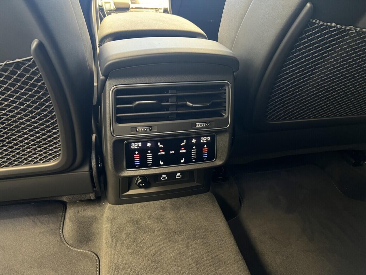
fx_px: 275
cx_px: 183
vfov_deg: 53.1
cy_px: 138
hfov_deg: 67.3
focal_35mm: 26
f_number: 1.5
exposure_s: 1/25
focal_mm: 5.7
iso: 500
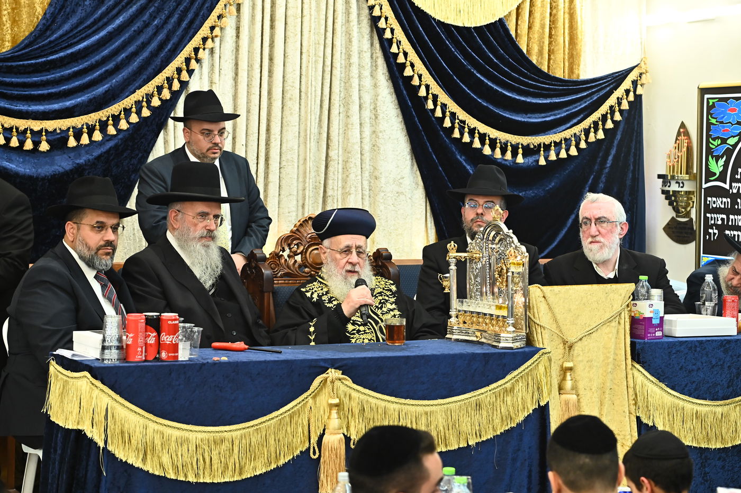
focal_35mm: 85
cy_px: 246
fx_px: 1749
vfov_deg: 16.1
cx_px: 370
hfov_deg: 23.9
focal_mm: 85
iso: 3200
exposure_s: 1/200
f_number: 5.6
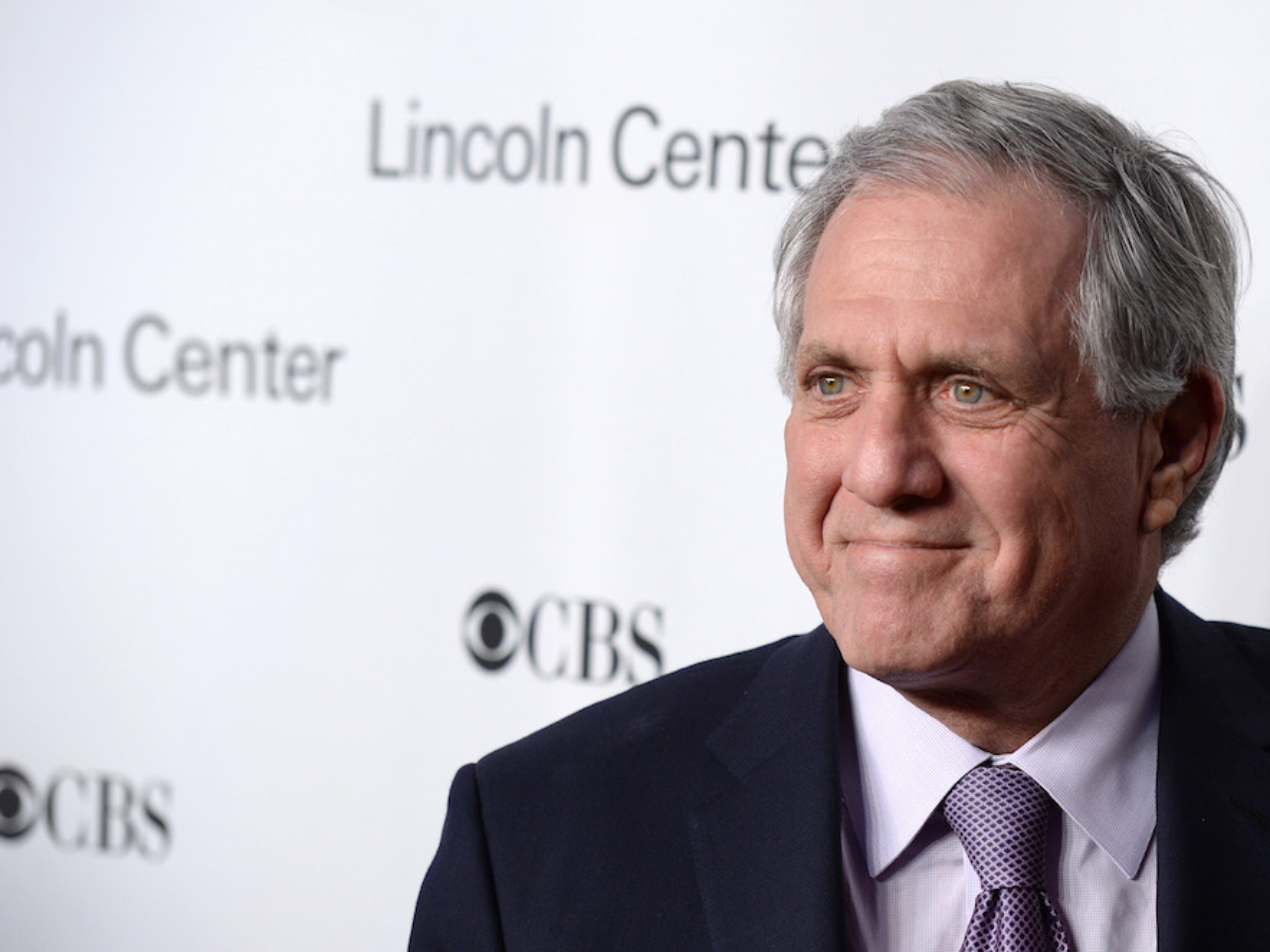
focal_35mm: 196
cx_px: 686
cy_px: 475
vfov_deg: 7.6
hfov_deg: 10.1
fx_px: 7190
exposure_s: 1/320
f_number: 4.5
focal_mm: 180
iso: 1250
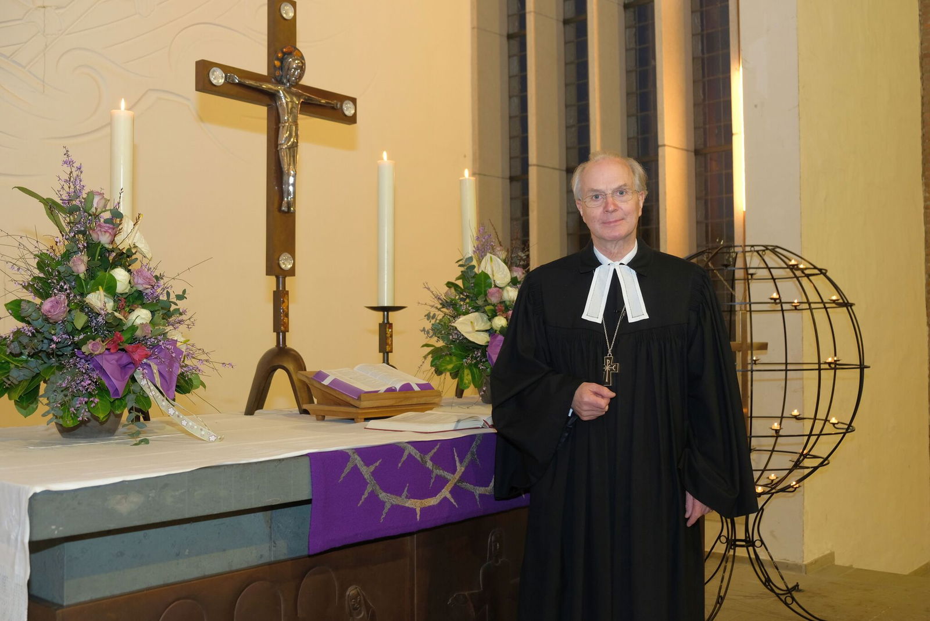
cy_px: 310
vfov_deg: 35.1
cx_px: 465
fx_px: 982
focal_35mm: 38
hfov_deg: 50.7
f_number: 3.2
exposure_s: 1/30
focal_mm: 25.4
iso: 500
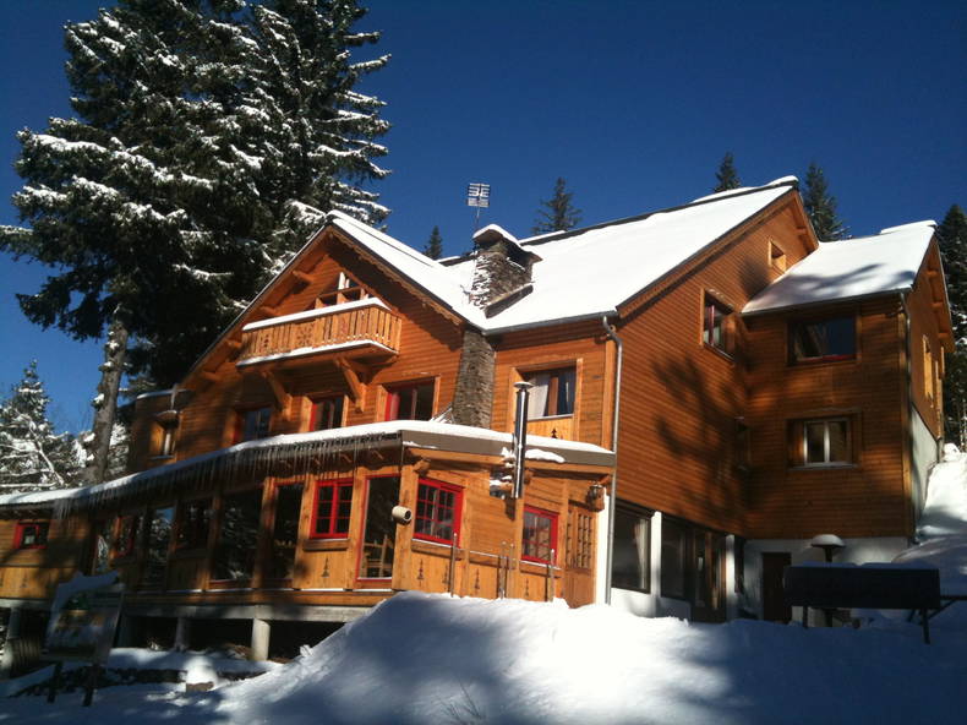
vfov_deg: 40.7
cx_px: 484
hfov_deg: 52.6
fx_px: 977
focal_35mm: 35
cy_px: 362
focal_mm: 3.85
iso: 64
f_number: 2.8
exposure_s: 1/2194
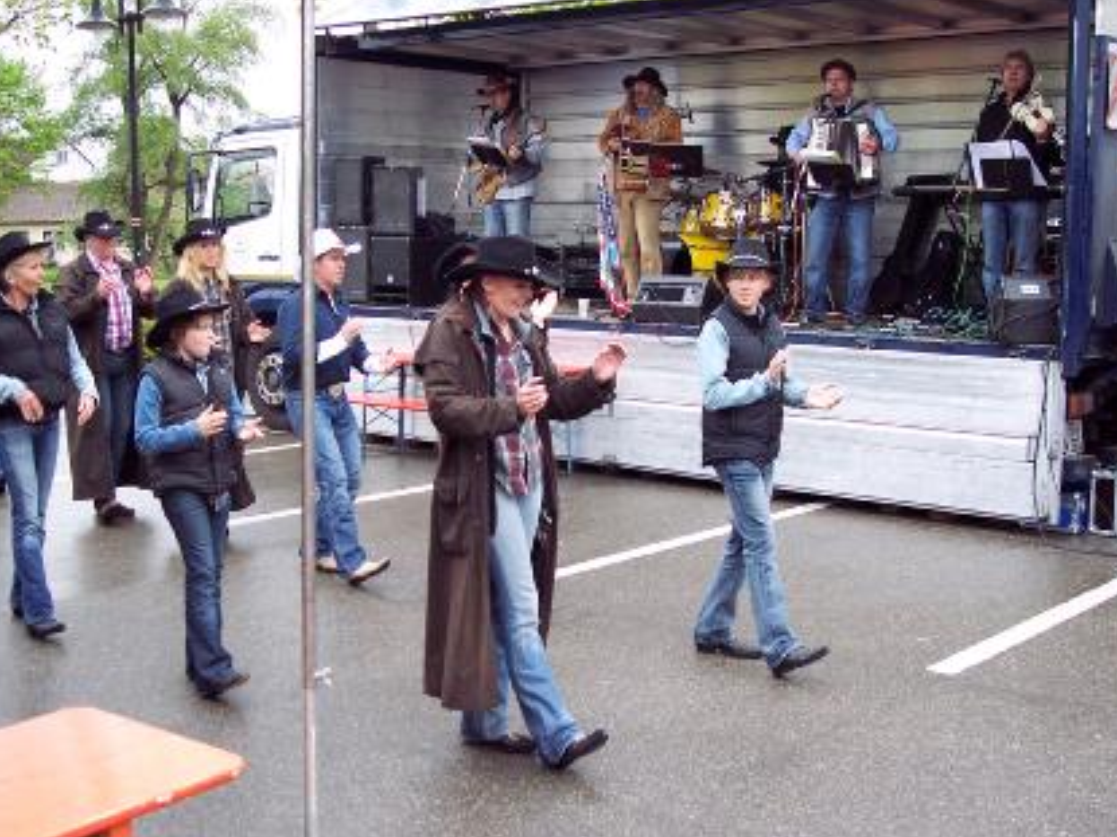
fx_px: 1516
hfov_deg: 40.4
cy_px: 397
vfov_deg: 30.9
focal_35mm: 47
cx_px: 493
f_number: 3.4
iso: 100
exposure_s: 1/180
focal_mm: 8
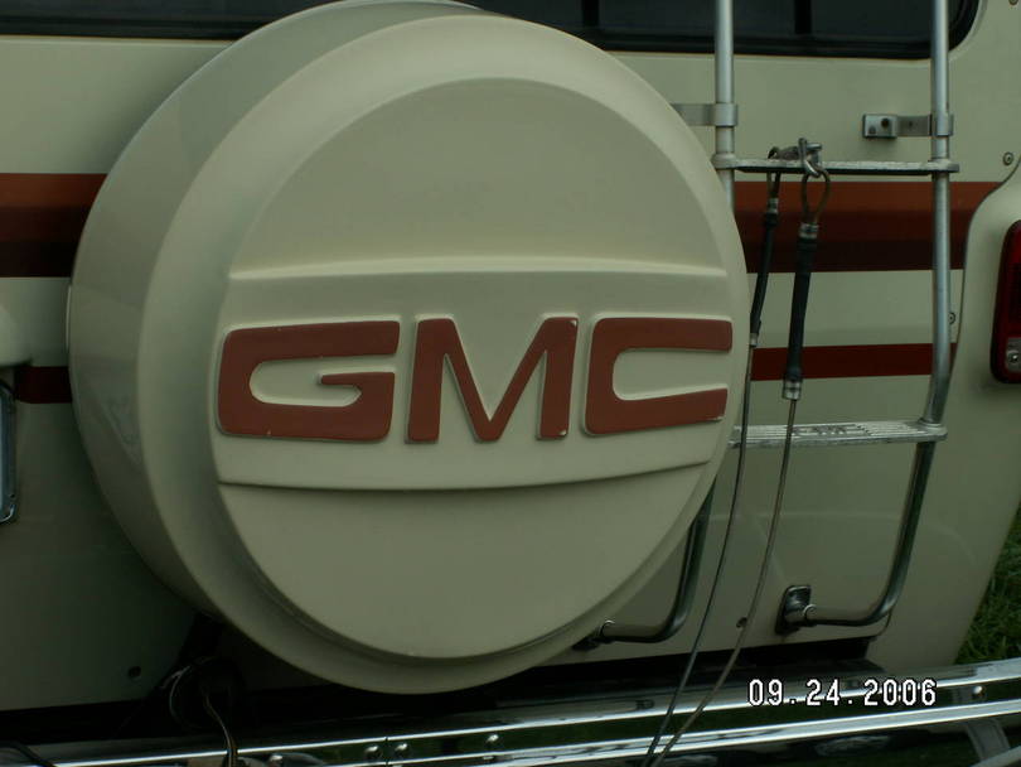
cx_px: 510
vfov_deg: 14.7
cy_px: 384
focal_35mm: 101
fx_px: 2980
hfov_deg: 19.4
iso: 50
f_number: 8
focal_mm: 16.46
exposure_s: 1/250
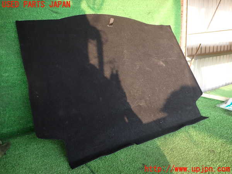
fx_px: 168
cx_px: 116
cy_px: 87
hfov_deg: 69.4
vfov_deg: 54.9
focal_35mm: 25
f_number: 2
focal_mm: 4.5
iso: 100
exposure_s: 1/80
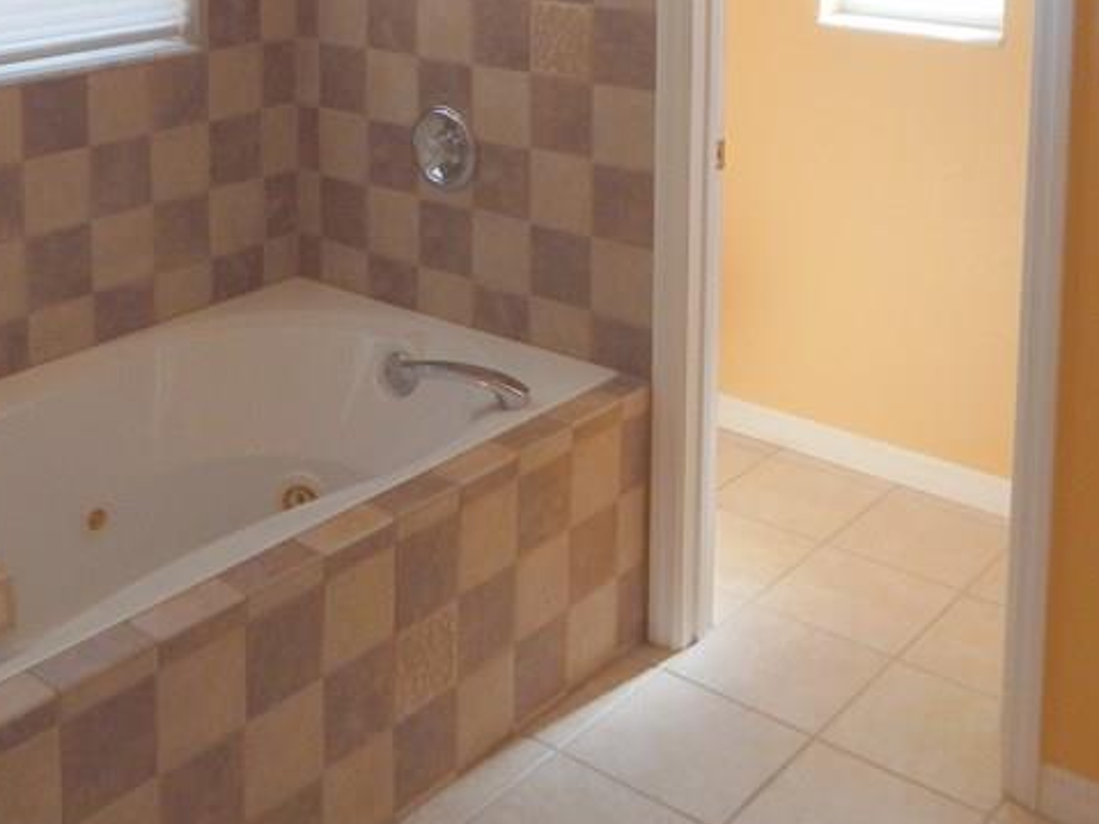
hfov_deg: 40.4
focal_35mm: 47
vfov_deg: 28.5
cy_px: -39
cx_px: 484
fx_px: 1492
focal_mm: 4
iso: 125
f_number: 3
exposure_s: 1/125
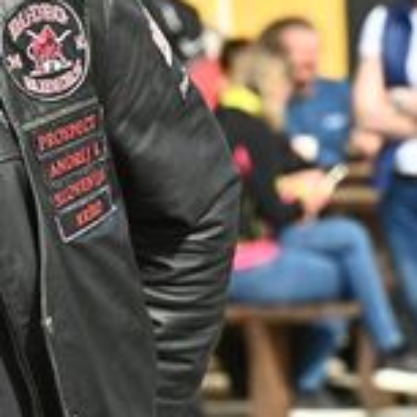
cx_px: -172
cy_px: 46
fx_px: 6815
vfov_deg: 3.5
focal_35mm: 500
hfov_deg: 3.5
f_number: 10
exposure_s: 1/1600
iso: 1600
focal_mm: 200
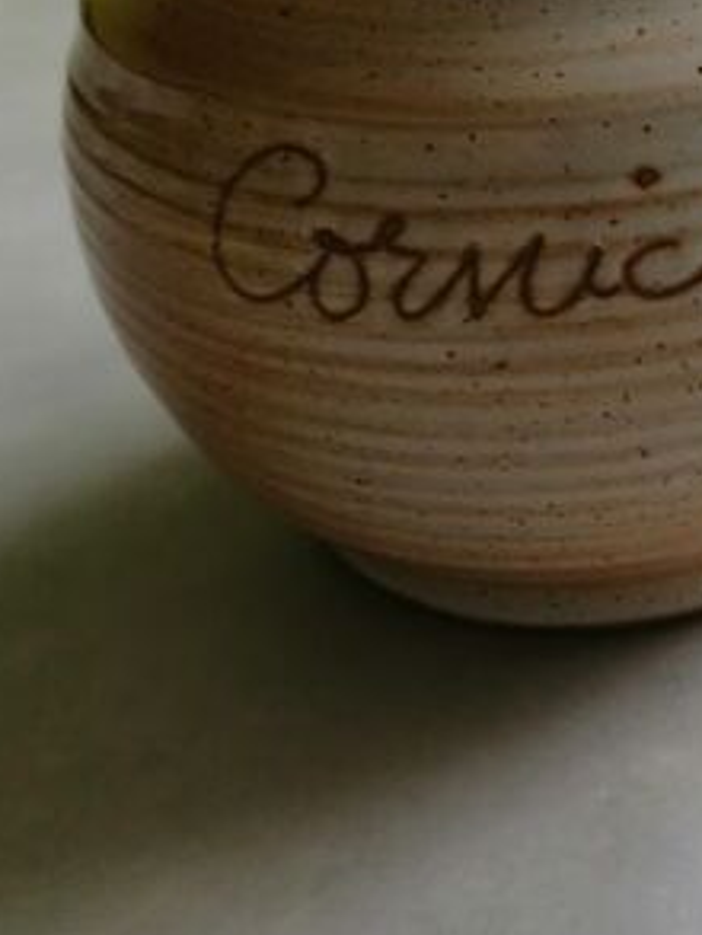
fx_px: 1594
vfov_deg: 32.3
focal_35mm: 59
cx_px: 743
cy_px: 271
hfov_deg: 23.5
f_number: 1.8
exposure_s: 1/50
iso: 64
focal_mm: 4.75
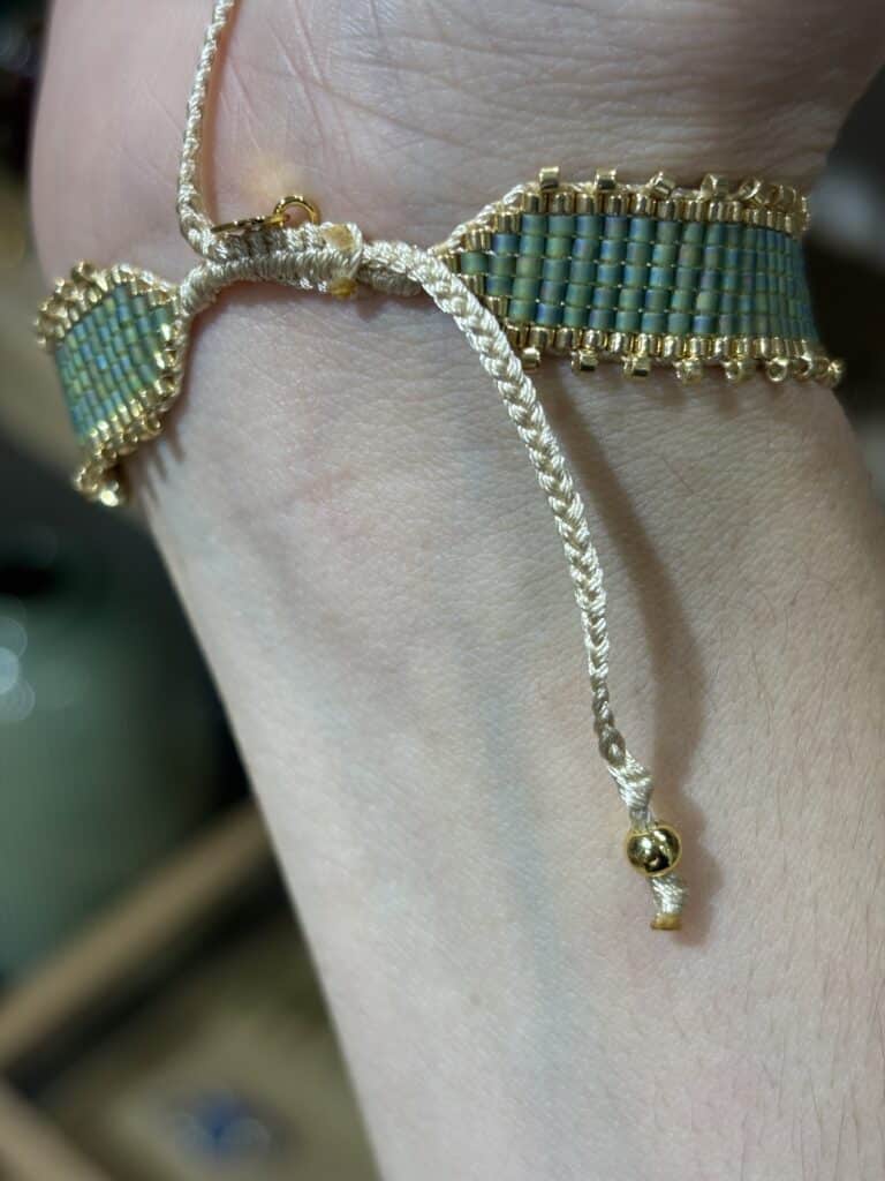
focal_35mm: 52
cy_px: 590
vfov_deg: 36.8
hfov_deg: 28.0
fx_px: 1773
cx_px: 442
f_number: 1.6
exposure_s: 1/100
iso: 50
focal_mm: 5.96
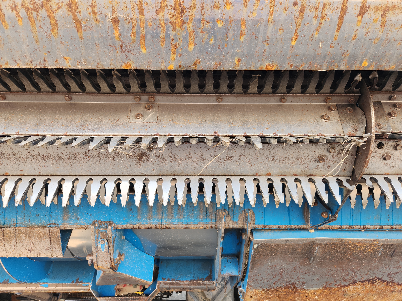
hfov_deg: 73.9
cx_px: 201
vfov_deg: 58.9
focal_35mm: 23
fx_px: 267
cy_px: 150
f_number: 1.8
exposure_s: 1/180
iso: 40
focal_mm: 5.4
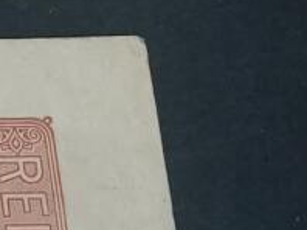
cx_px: -416
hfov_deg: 10.2
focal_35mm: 170
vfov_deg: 8.7
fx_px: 1506
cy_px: 110
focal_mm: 4.6
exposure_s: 1/60
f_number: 1.8
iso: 125
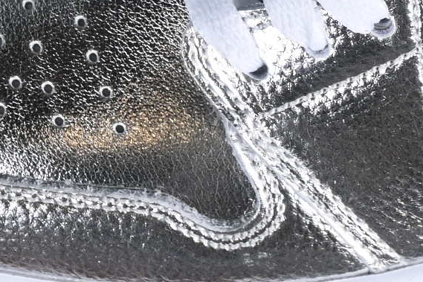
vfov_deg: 3.7
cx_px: 468
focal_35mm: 367
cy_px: -248
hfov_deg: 5.6
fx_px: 4311
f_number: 7.1
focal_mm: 50
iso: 160
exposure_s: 1/80
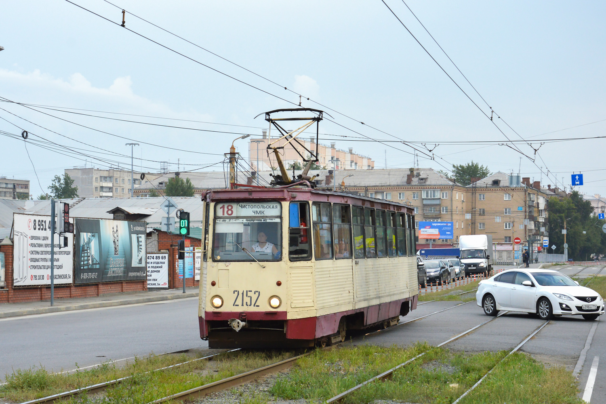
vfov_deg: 17.5
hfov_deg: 26.0
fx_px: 1313
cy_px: 202
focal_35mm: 78
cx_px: 303
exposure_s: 1/400
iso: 400
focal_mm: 52
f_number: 7.1
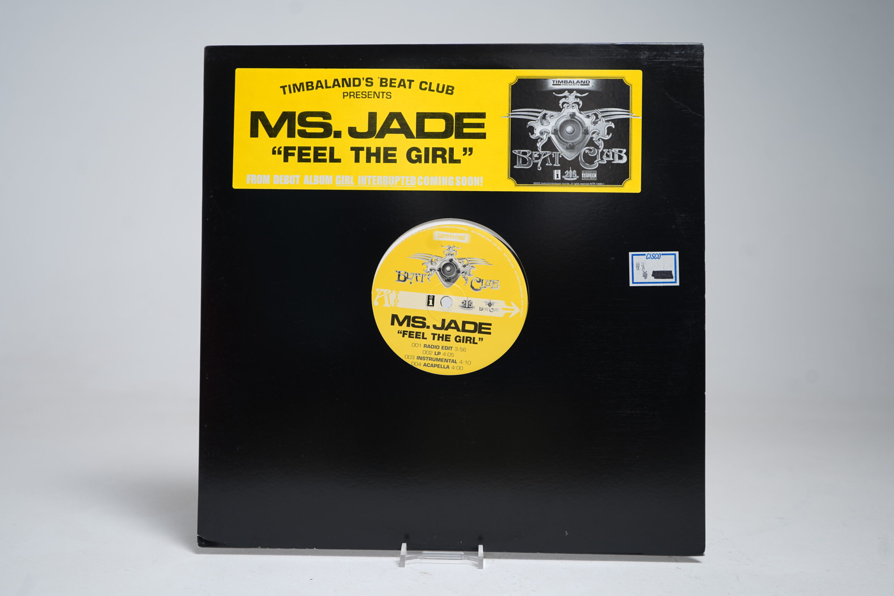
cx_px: 447
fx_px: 844
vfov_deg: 38.9
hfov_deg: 55.8
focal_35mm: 34
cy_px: 298
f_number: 5
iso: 64
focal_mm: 34
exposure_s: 1/6
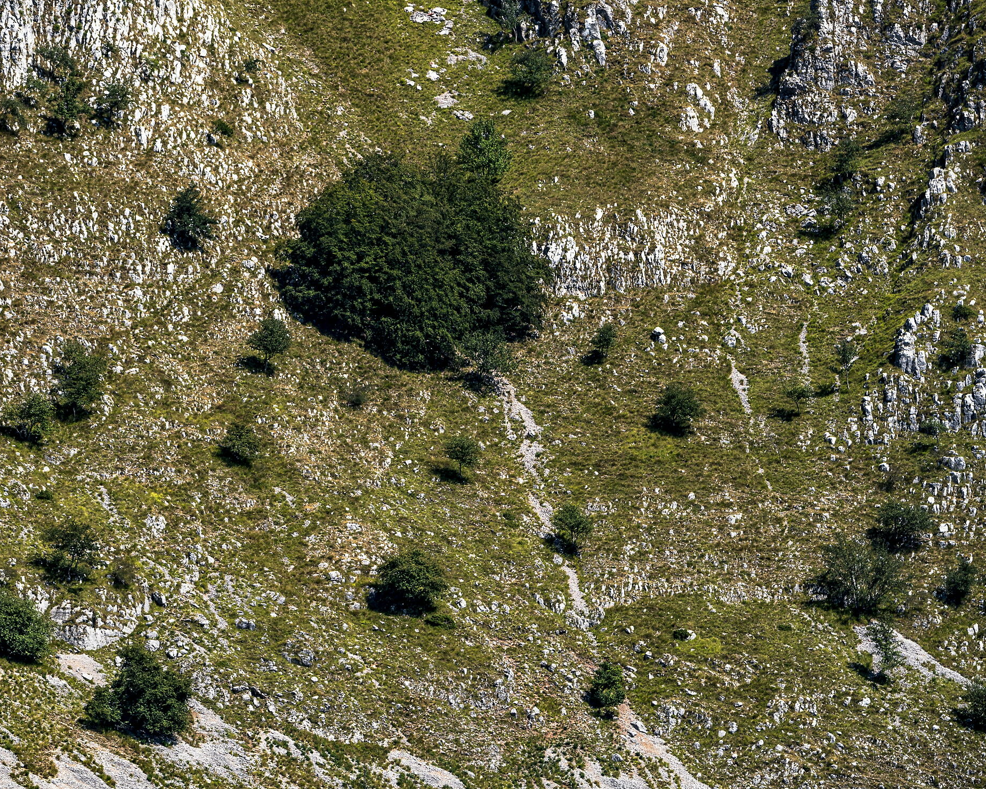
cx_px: 411
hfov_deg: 4.7
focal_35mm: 414
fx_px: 12081
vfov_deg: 3.7
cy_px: 367
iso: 100
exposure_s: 1/320
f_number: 9
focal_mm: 340
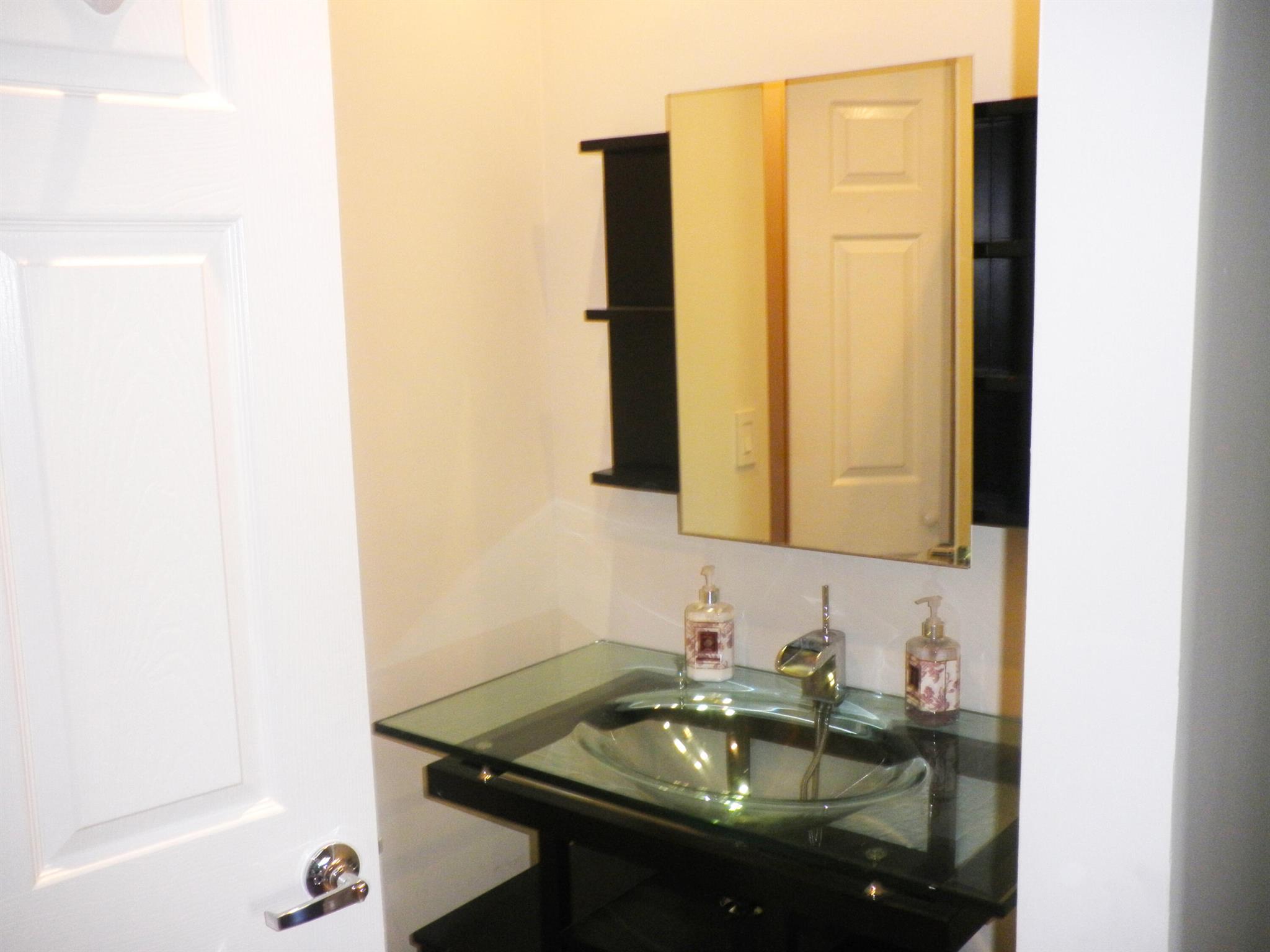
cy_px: 476
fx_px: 1321
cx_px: 635
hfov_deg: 51.4
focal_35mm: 36
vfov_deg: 39.7
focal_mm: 6.3
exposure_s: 1/30
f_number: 3.5
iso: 160
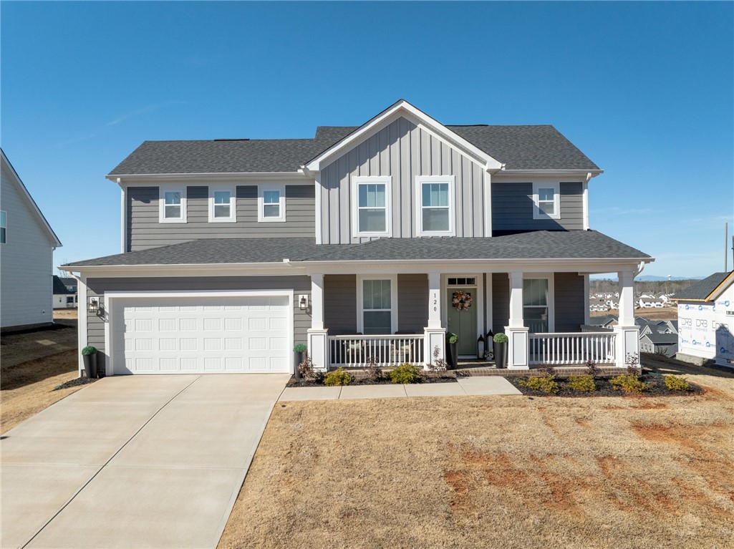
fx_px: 508
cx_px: 367
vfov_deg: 56.7
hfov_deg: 71.6
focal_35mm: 24
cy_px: 274
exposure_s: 1/160
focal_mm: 12.29
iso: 100
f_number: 4.5
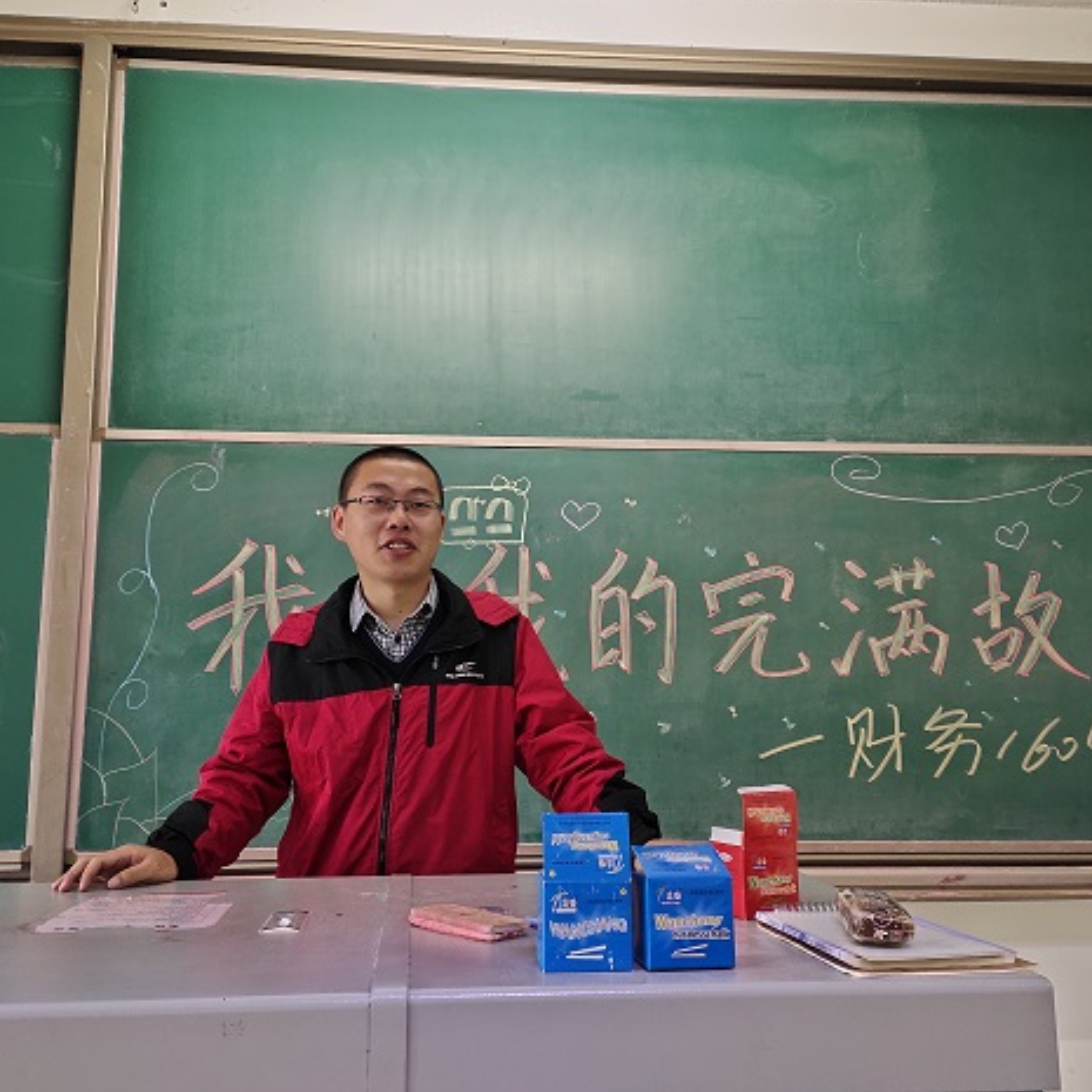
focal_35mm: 28
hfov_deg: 57.3
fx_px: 999
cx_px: 535
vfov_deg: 57.3
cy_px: 535
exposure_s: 1/50
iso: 1029
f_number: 1.79
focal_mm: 4.76
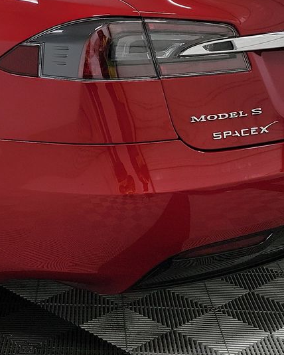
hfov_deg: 21.4
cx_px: 36
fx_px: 735
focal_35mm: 70
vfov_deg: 27.0
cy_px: 125
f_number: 1.8
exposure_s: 1/119
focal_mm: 6.7
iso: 82
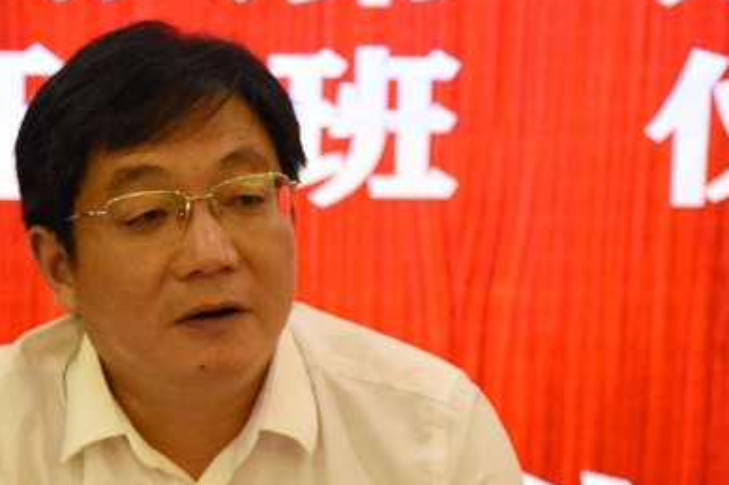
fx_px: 2996
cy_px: 430
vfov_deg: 9.2
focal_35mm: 148
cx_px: 174
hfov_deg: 13.8
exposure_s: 1/80
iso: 2500
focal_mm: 48
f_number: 4.5
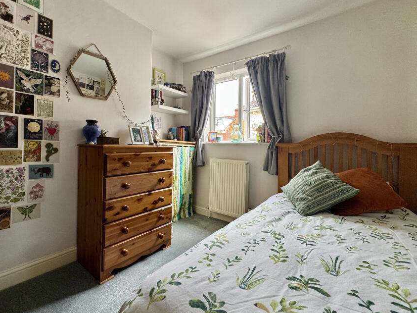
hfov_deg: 90.8
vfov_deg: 74.7
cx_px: 188
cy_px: 149
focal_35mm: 17
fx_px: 205
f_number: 2.2
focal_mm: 2.22
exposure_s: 1/99
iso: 160
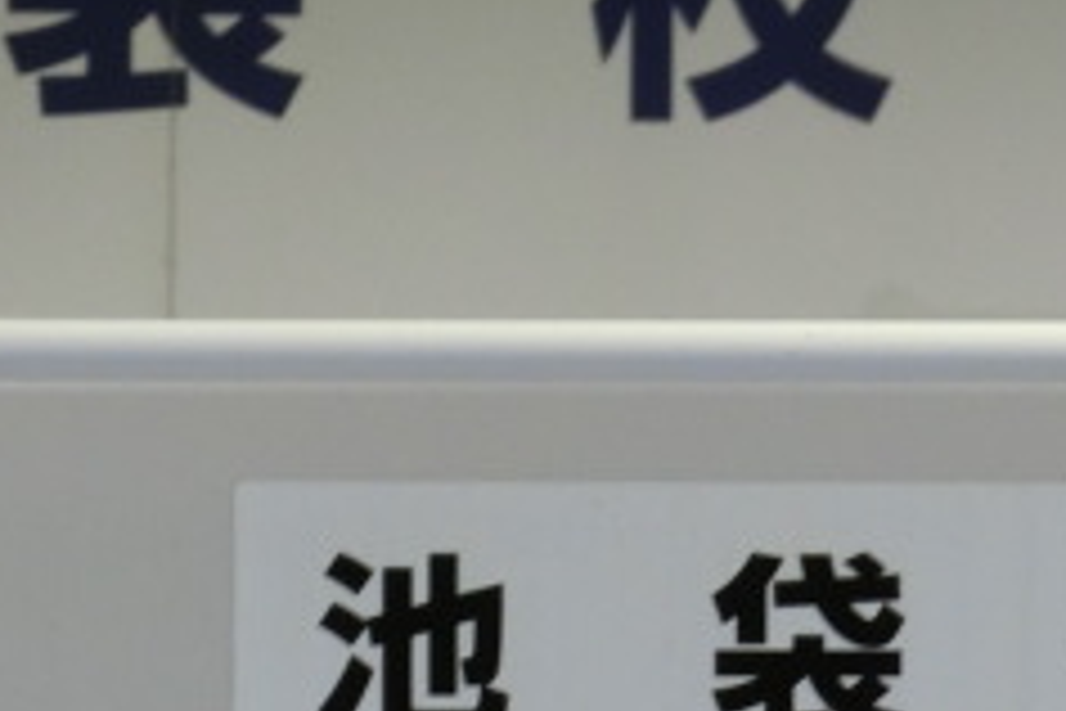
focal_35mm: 827
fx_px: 24486
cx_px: 877
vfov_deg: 1.7
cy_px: 963
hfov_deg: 2.5
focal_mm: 52.5
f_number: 5.8
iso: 800
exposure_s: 1/13
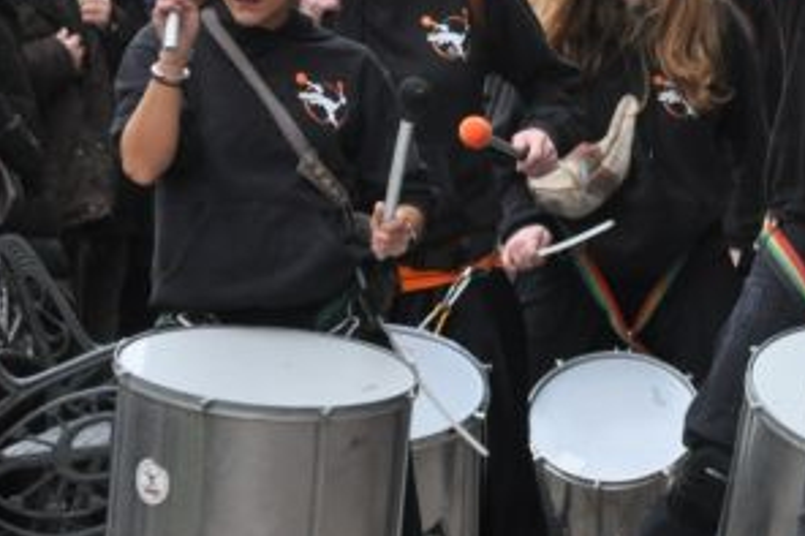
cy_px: 162
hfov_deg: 5.0
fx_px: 9230
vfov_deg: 3.3
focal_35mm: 413
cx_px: 884
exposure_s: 1/800
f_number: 4.5
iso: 1000
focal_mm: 102
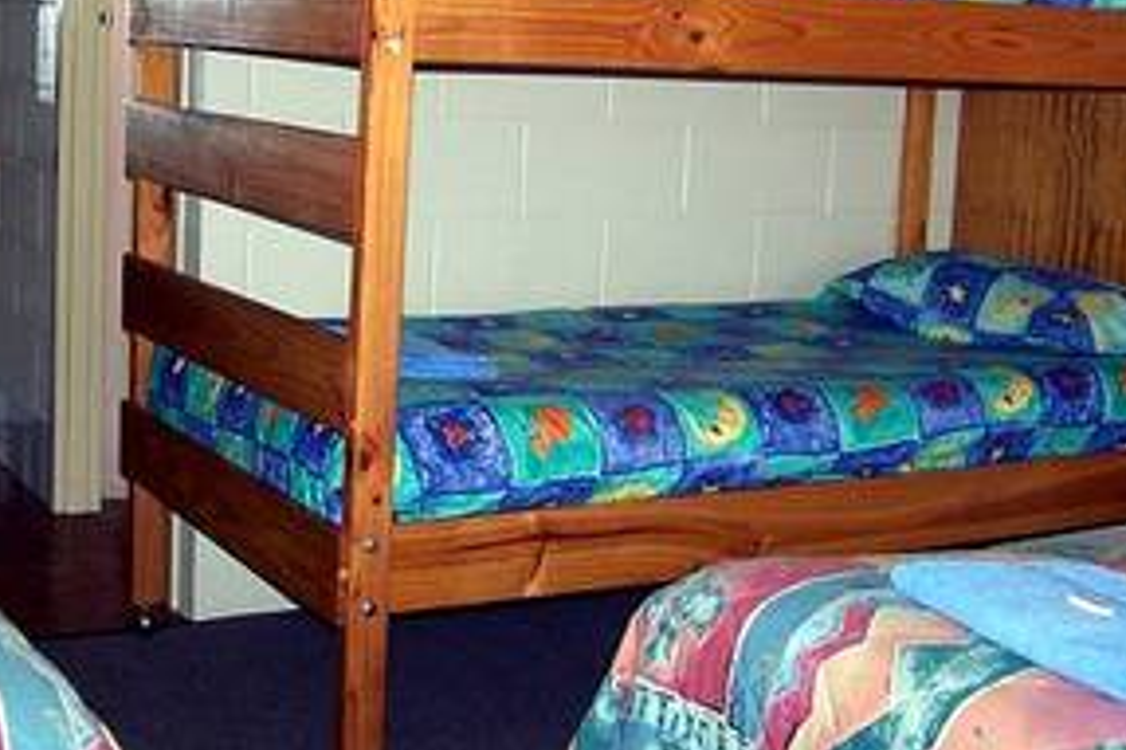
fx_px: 1938
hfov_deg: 32.4
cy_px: 255
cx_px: 534
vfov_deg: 21.8
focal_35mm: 62
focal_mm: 6.3
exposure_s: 1/60
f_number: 2.8
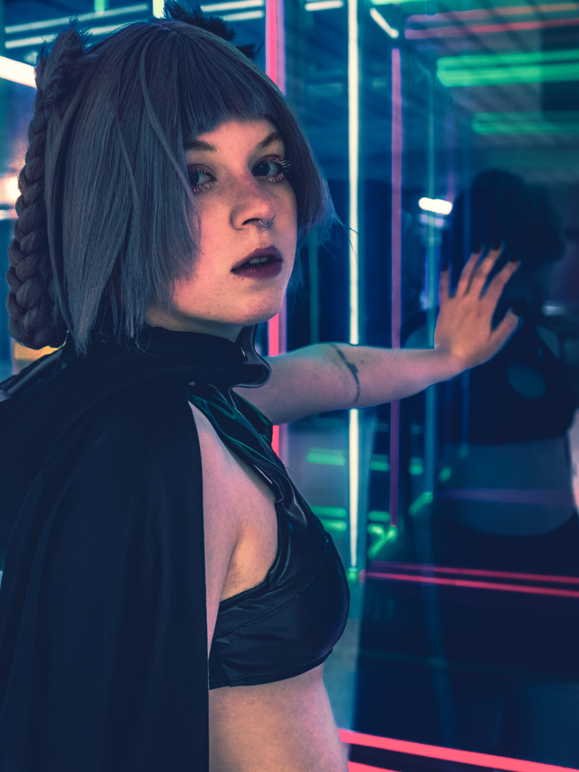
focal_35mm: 43
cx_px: 290
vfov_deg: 43.9
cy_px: 386
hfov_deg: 33.6
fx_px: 959
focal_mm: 19.5
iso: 1600
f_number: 2.6
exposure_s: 1/30
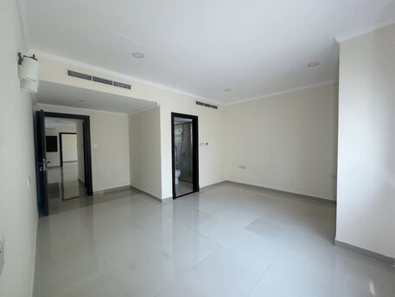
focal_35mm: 14
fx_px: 160
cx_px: 198
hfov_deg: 102.0
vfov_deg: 85.7
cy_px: 148
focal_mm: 2.22
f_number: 2.2
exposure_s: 1/99
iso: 125
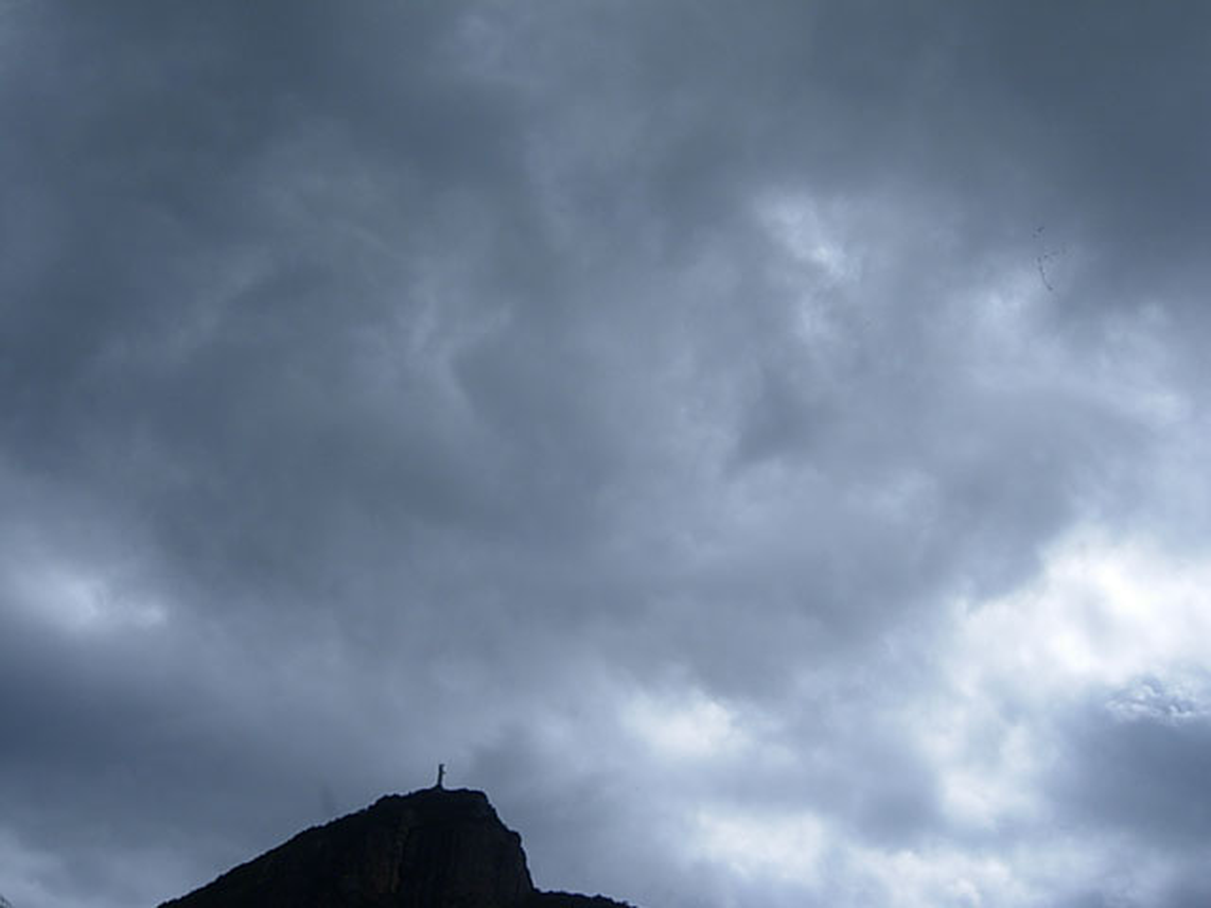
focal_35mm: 36
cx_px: 606
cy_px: 454
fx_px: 1259
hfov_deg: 51.4
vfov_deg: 39.7
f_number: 6.8
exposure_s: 1/342
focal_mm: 7.5
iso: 50
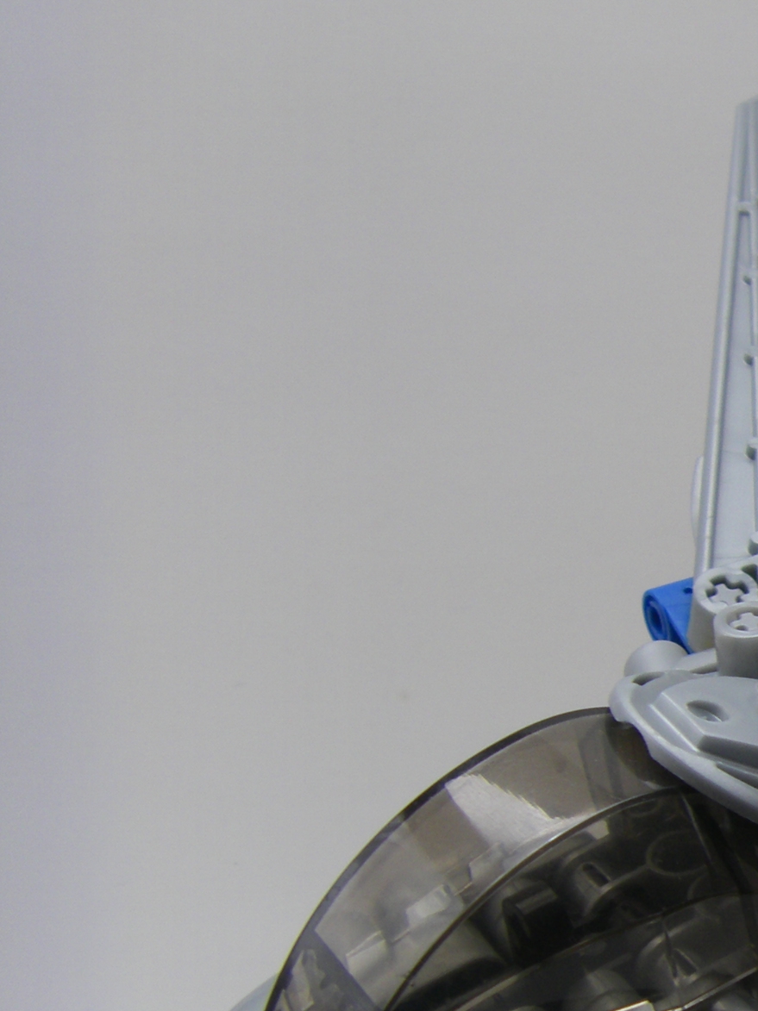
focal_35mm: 84
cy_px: 712
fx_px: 2454
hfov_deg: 16.3
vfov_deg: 23.1
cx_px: 1076
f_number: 3.5
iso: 64
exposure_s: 1/100
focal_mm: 6.3
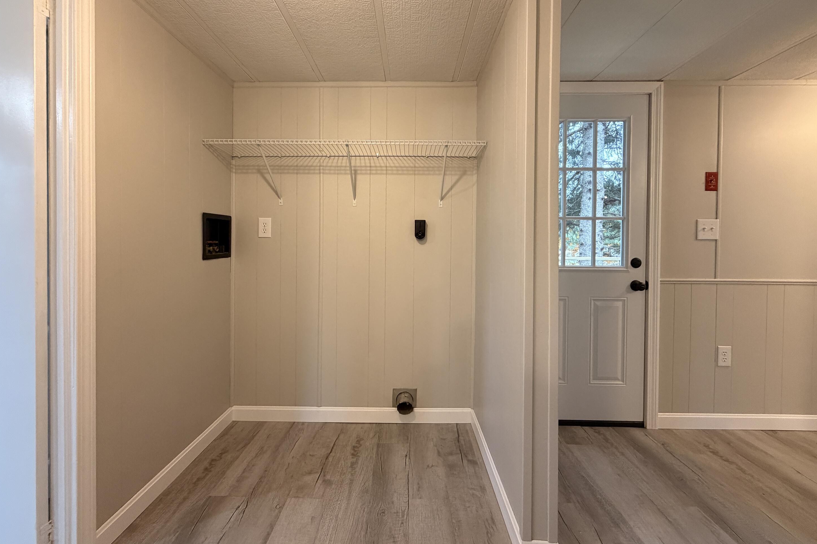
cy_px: 247
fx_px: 340
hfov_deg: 100.4
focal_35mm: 15
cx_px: 404
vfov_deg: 77.1
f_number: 2.2
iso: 320
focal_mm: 2.22
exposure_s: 1/60
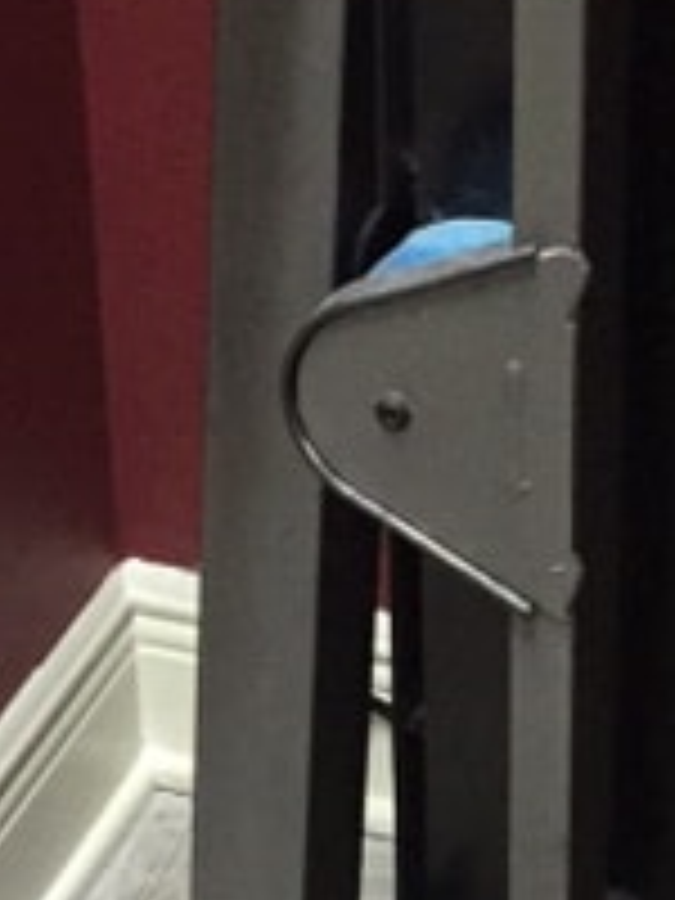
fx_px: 3770
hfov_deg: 10.2
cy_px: 1678
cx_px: 531
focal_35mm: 145
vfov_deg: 12.3
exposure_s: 1/20
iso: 250
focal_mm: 4.15
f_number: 2.2
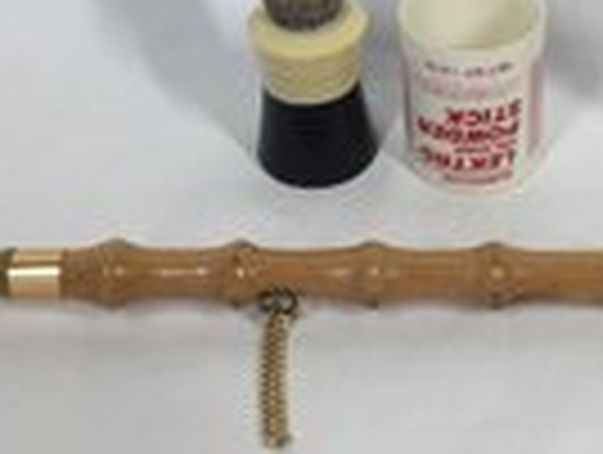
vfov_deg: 19.5
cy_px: 34
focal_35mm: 74
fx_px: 1291
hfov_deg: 26.2
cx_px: 394
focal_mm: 4.15
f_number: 2.2
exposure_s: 1/120
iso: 32
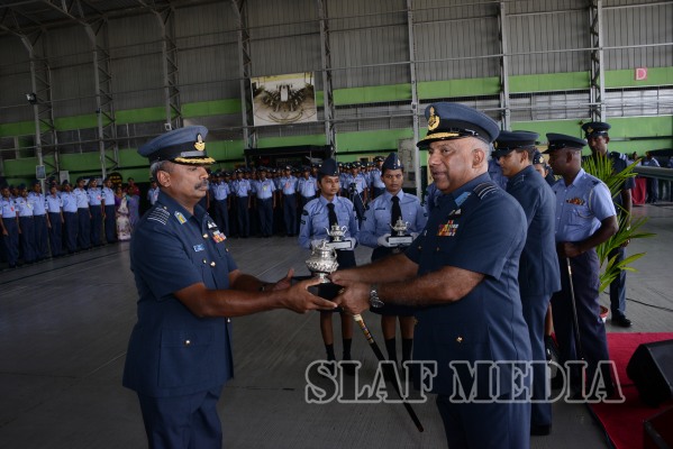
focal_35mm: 28
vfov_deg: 46.4
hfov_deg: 65.4
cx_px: 336
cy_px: 224
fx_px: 524
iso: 800
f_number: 8
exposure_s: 1/125
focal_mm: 28
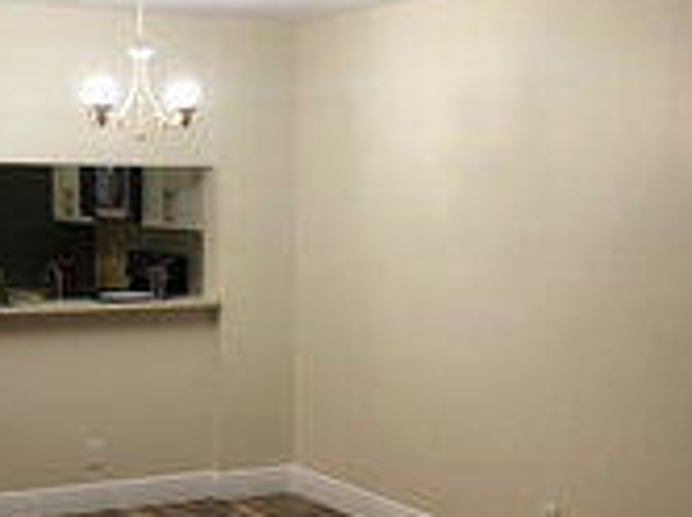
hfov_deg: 27.1
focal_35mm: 72
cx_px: 336
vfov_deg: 20.3
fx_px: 1437
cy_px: 354
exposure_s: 1/30
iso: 40
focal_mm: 3.99
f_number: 1.8
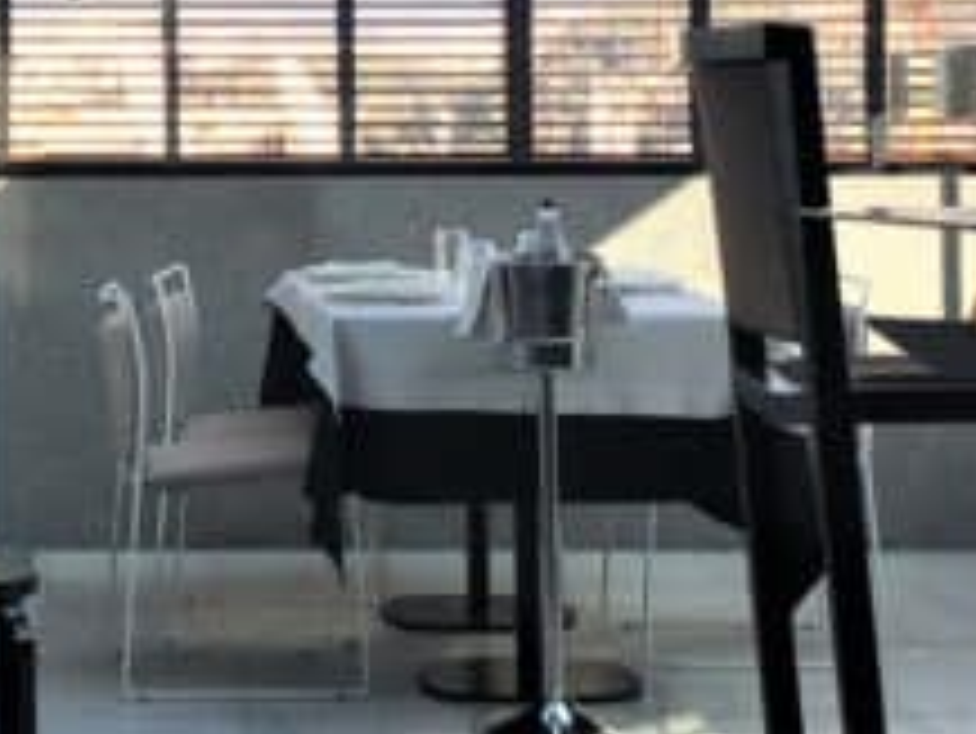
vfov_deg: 13.8
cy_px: 144
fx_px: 3019
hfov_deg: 17.8
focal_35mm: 107
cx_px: -63
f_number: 2.2
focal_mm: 4.15
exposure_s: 1/314
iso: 25
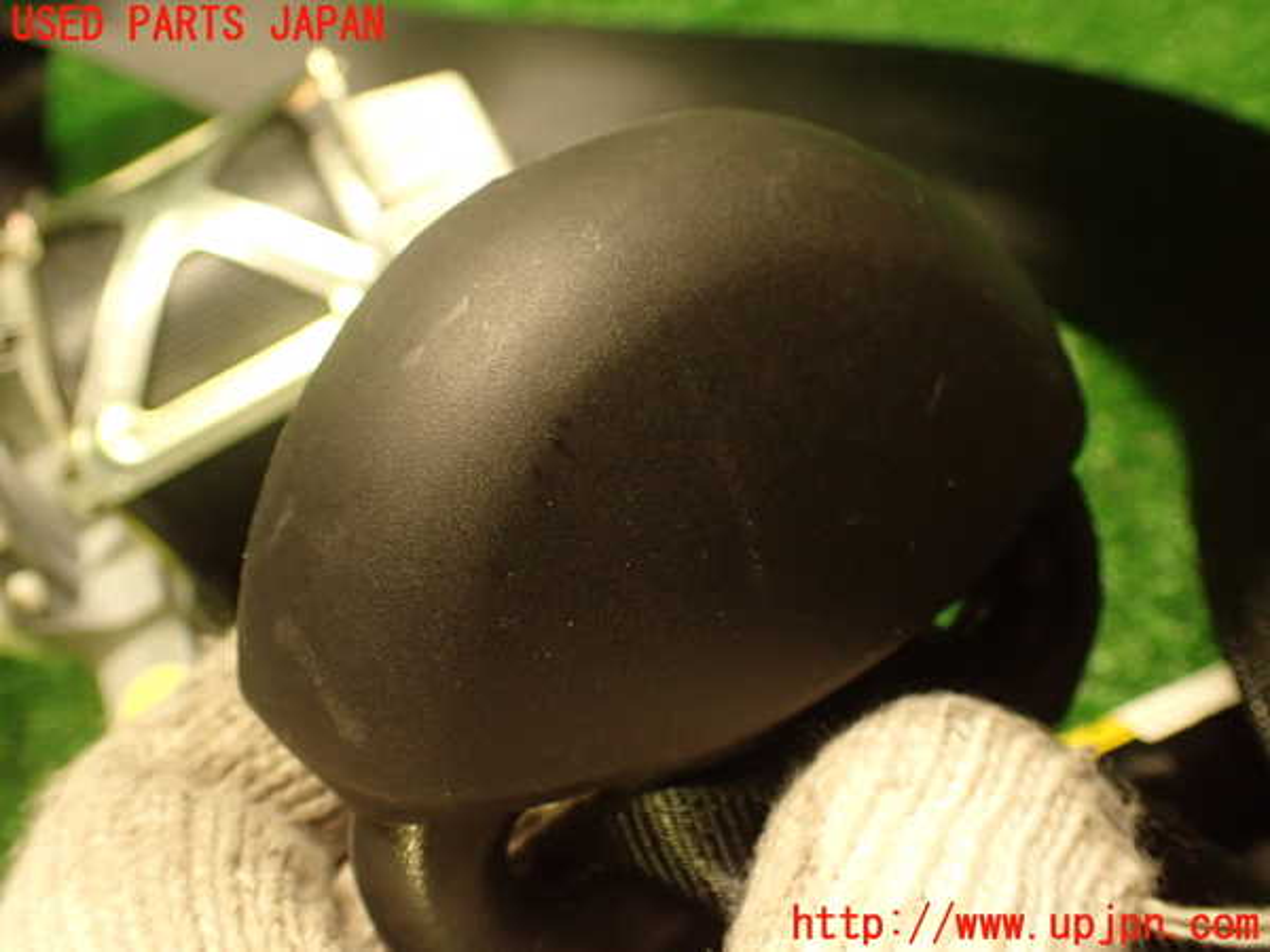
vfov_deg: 44.2
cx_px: 635
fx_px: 1174
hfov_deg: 56.8
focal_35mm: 32
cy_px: 476
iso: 640
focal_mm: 5.79
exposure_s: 1/30
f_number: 2.4
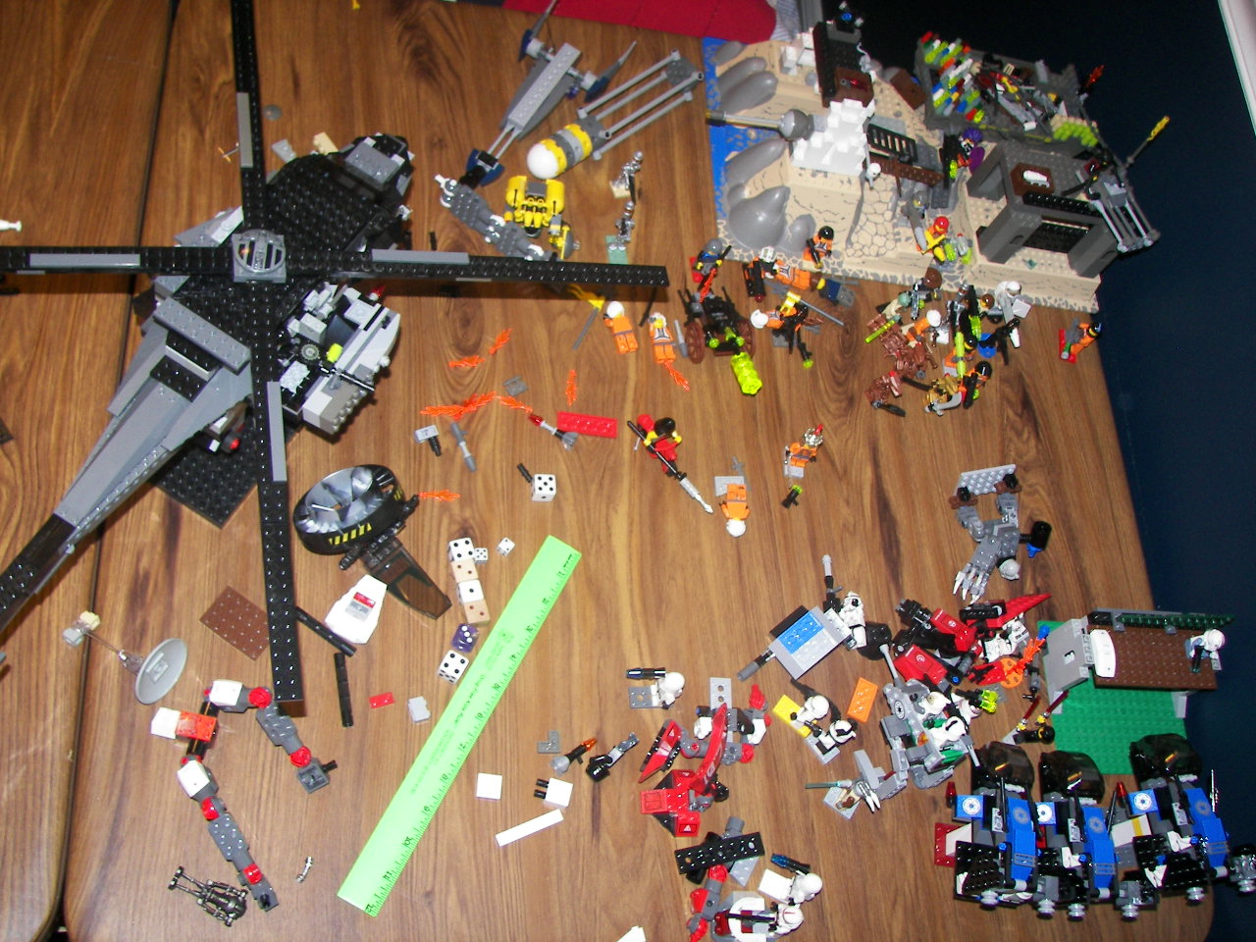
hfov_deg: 51.4
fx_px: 1306
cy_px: 471
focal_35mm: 36
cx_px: 628
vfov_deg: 39.7
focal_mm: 6
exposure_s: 1/30
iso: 100
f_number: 2.8
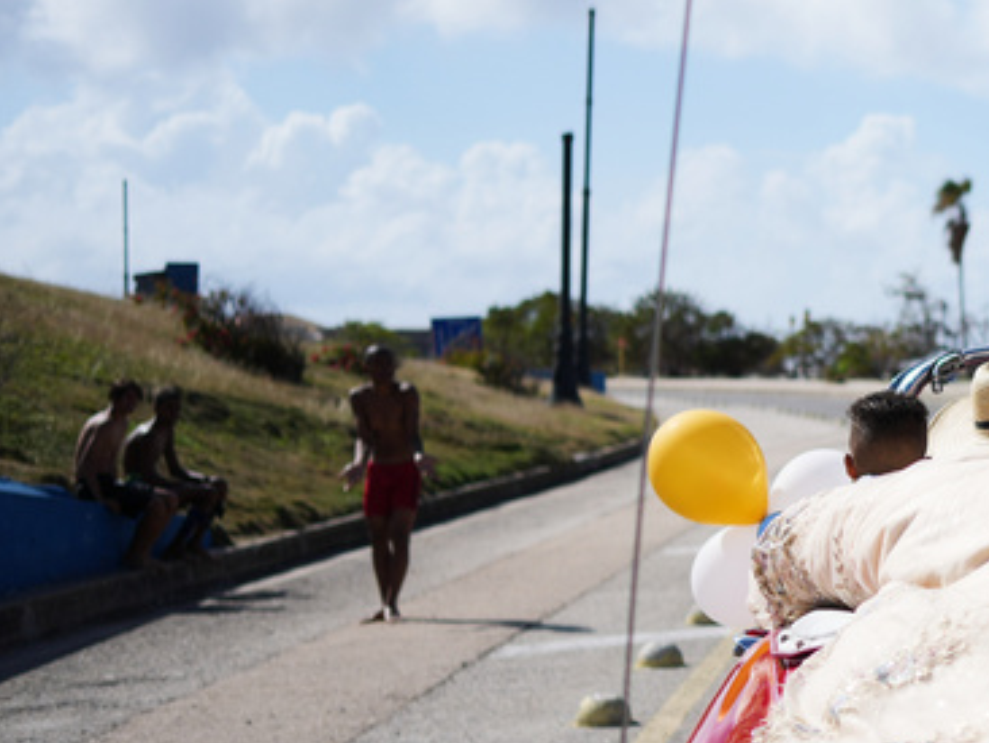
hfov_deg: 18.9
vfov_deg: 15.7
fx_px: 2687
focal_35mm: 94
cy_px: 357
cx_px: 1375
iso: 100
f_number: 2
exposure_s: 1/8000
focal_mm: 35
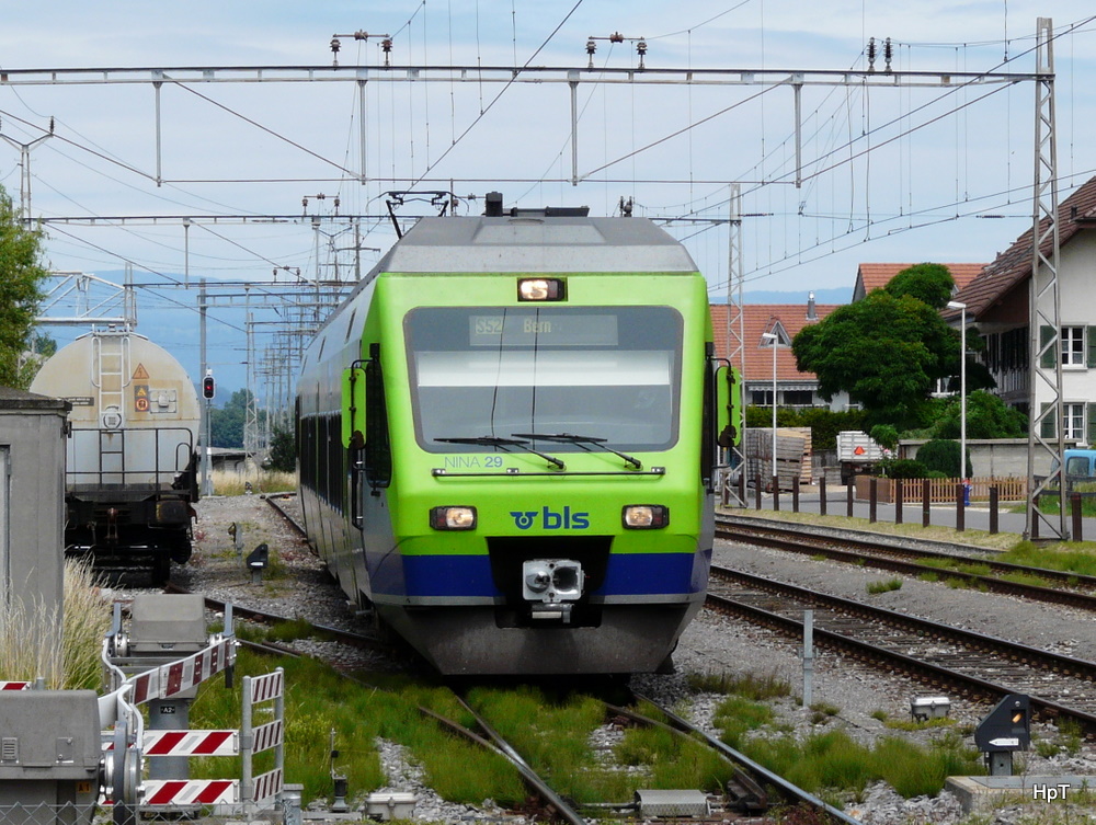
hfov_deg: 17.5
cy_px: 412
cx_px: 548
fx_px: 3551
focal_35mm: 112
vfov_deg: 13.3
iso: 100
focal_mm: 18.3
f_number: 5.6
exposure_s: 1/400
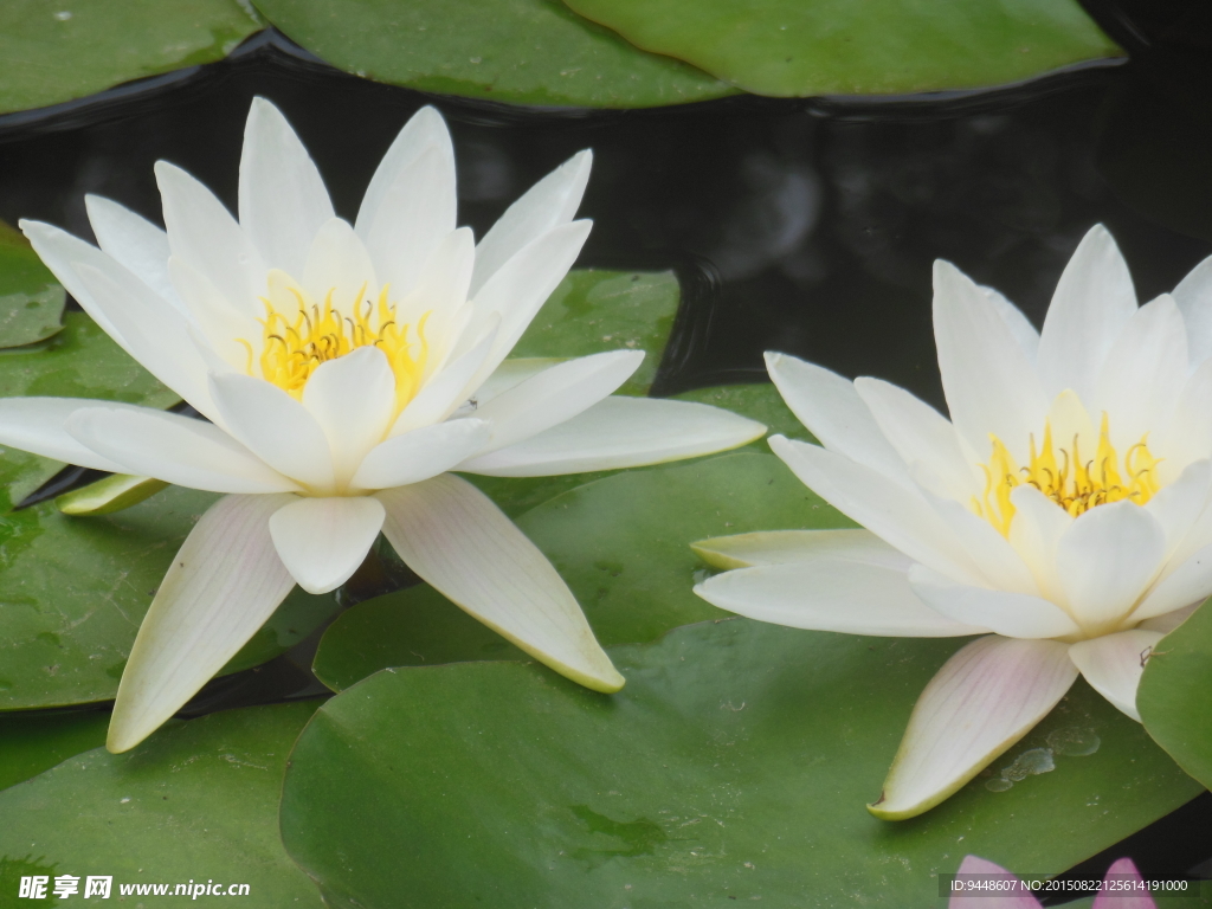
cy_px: 454
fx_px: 7668
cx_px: 606
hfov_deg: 9.0
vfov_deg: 6.8
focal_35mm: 219
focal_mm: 39.1
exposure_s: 1/200
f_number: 5.7
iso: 125
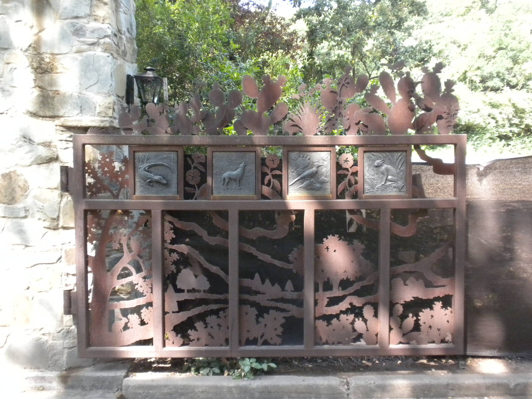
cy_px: 200
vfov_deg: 38.7
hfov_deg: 50.1
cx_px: 266
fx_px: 569
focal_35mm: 37
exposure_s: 1/330
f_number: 3.5
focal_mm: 6.6
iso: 400
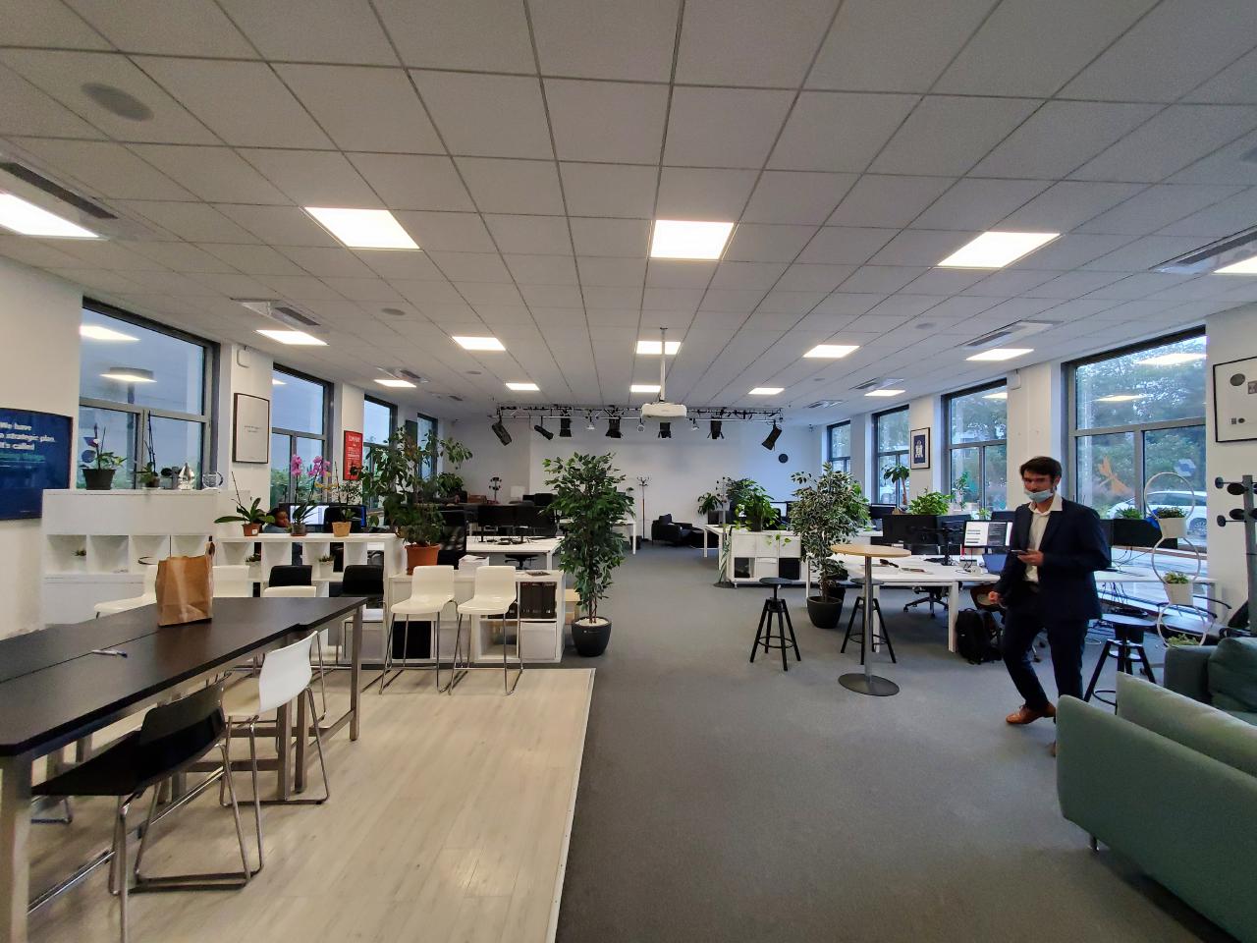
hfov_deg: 106.2
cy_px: 472
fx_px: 472
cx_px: 628
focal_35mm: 13
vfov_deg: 89.9
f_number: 2.2
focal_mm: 1.8
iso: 400
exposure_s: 1/50
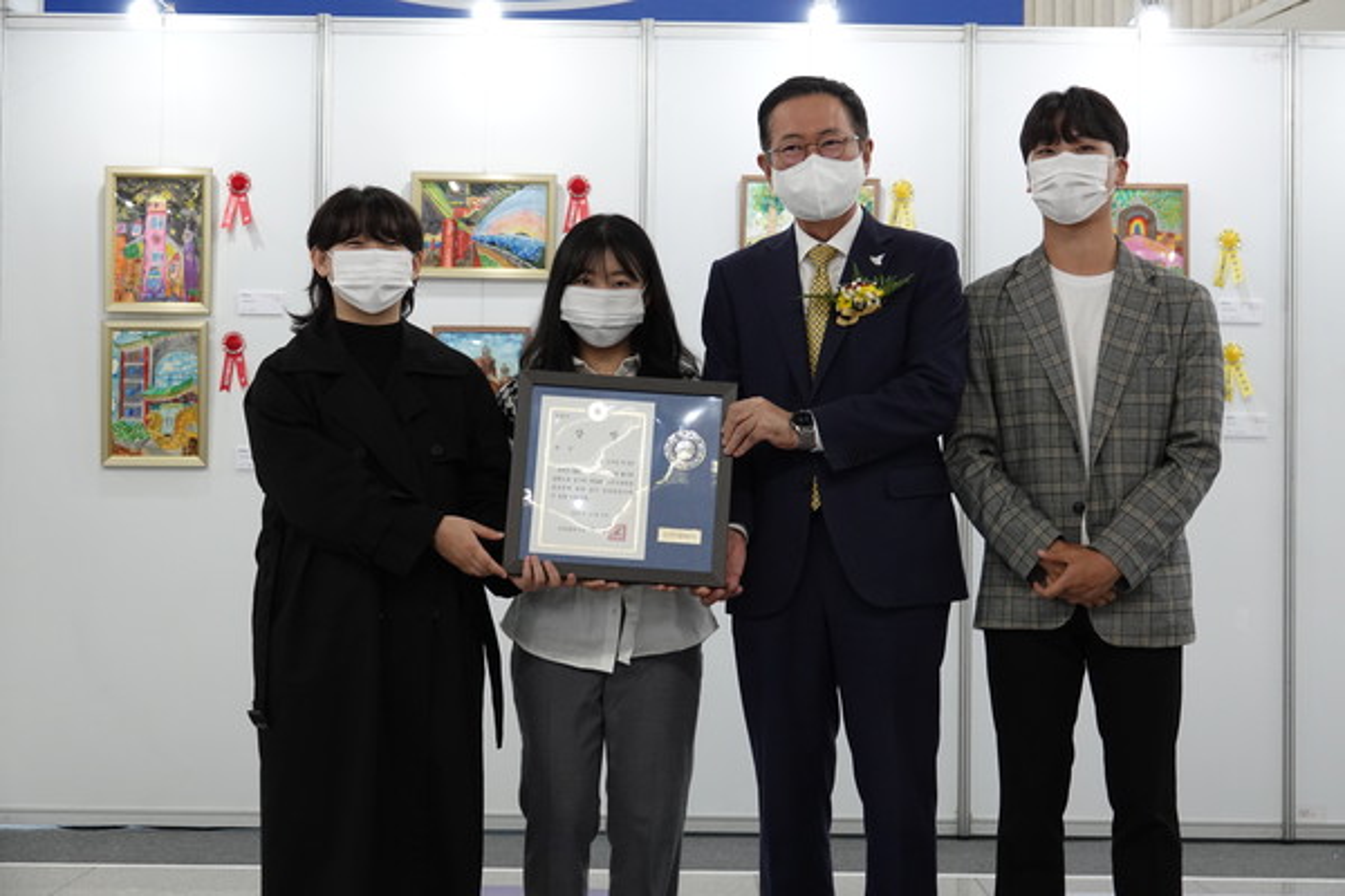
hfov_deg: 28.8
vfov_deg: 19.5
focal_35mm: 70
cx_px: 672
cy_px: 448
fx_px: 2615
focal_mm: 25.61
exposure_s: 1/80
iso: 800
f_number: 3.5
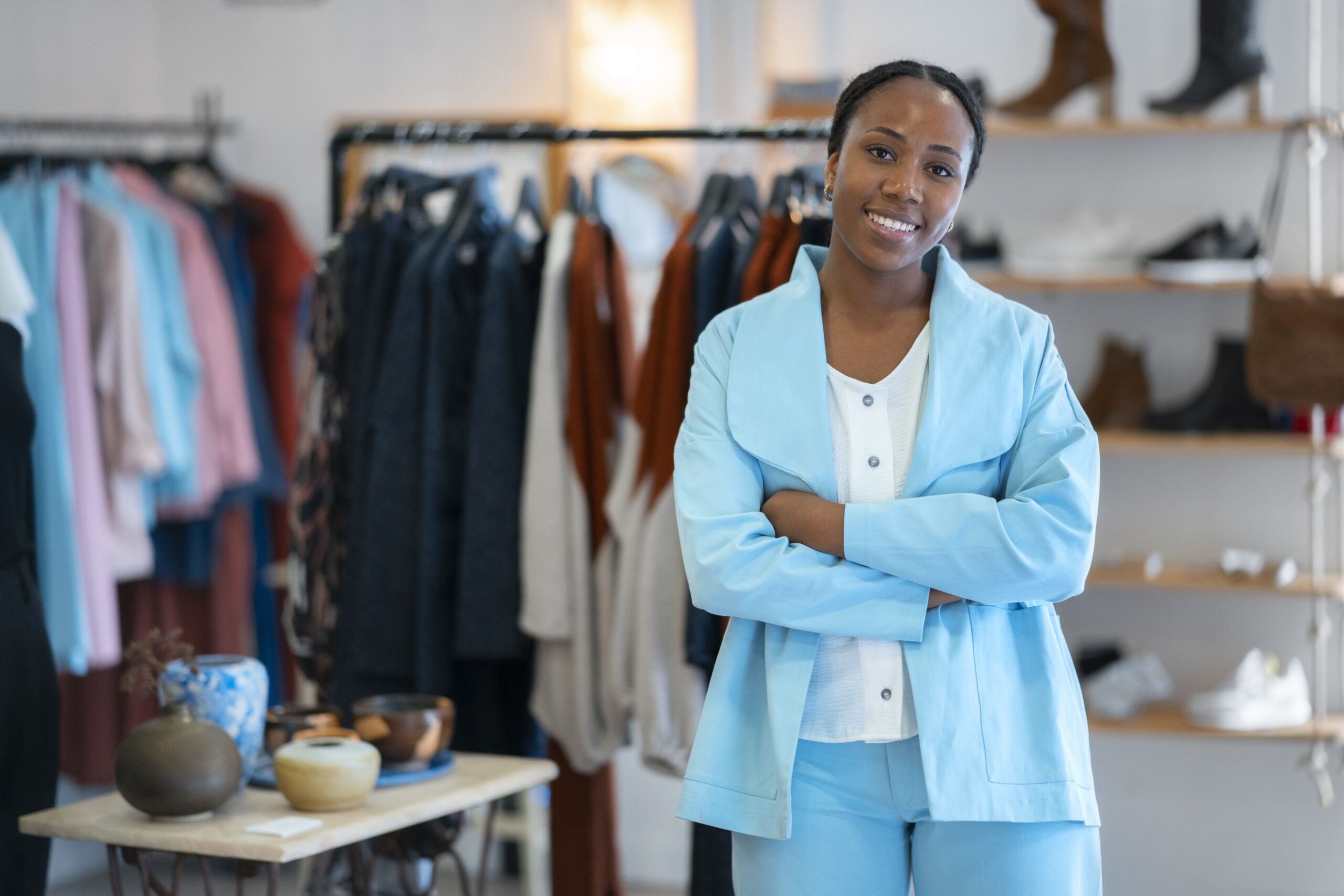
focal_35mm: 85
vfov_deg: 16.1
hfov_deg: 23.9
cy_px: 448
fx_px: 3173
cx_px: 672
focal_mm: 85
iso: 800
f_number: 1.4
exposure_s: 1/500
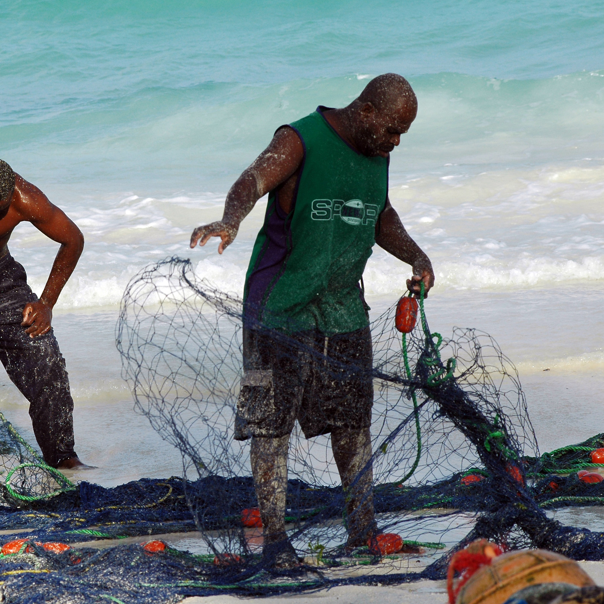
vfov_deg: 6.7
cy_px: 302
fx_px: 5126
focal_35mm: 260
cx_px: 201
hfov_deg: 6.7
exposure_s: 1/800
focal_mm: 135
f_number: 7.1
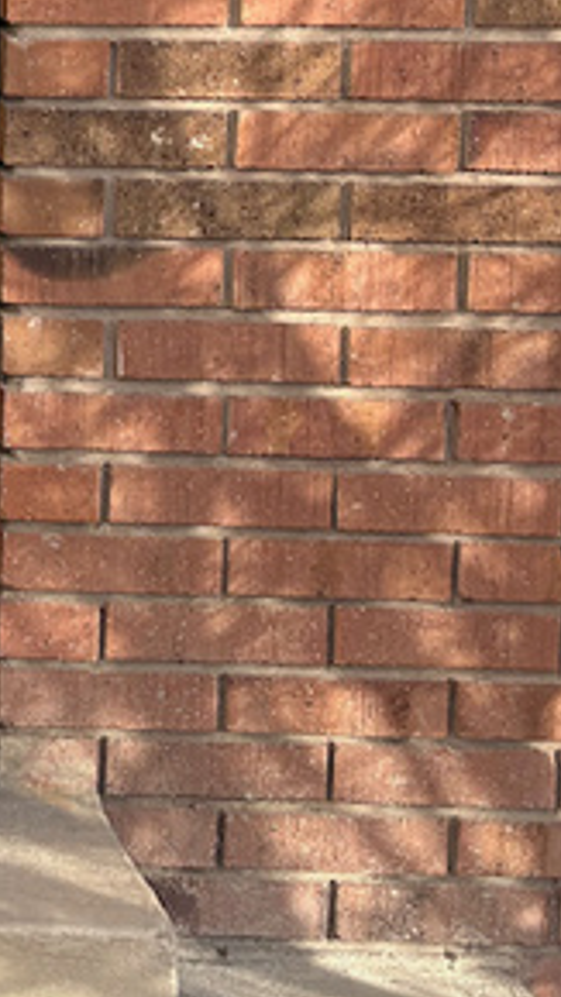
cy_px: -230
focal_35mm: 100
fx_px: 2646
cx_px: -778
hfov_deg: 10.5
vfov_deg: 19.9
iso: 64
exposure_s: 1/1064
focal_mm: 5.96
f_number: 1.6
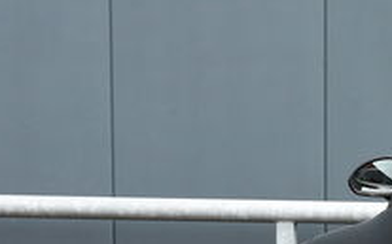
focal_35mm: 165
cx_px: 646
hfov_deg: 11.9
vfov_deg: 7.9
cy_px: 300
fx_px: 1760
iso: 800
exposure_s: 1/500
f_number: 8
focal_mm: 29
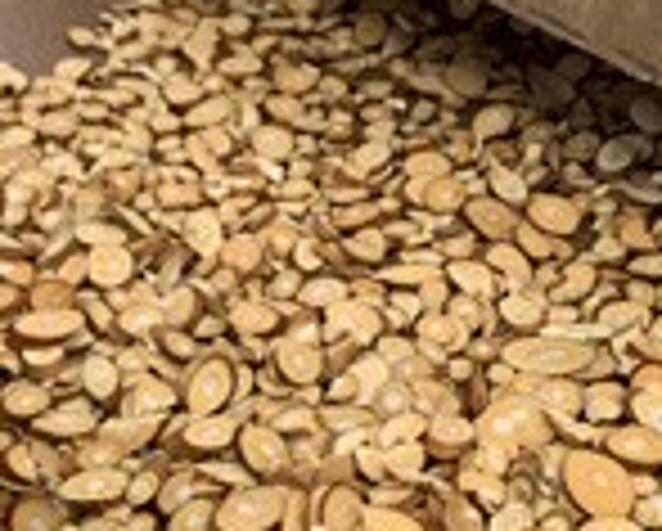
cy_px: 284
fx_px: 1354
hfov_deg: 27.5
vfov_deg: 22.2
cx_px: 315
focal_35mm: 69
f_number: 1.8
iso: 100
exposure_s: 1/114
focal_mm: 4.25
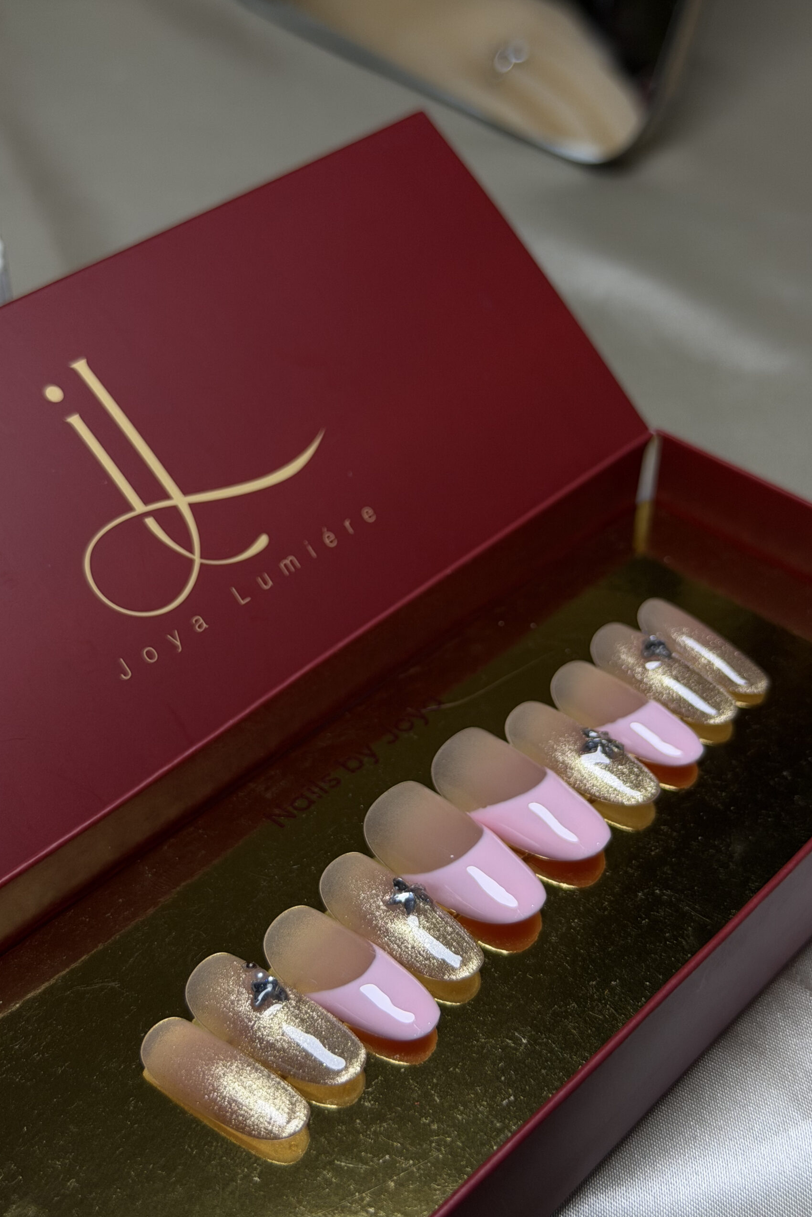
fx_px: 1692
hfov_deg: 27.0
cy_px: 608
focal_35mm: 50
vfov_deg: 39.6
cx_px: 416
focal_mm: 6.76
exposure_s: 1/101
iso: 100
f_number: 1.78
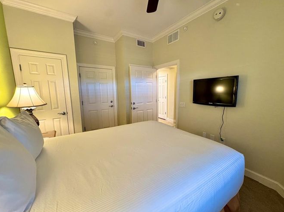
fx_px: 123
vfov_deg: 81.7
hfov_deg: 98.1
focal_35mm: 15
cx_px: 148
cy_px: 109
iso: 250
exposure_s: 1/60
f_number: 2.2
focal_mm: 2.22
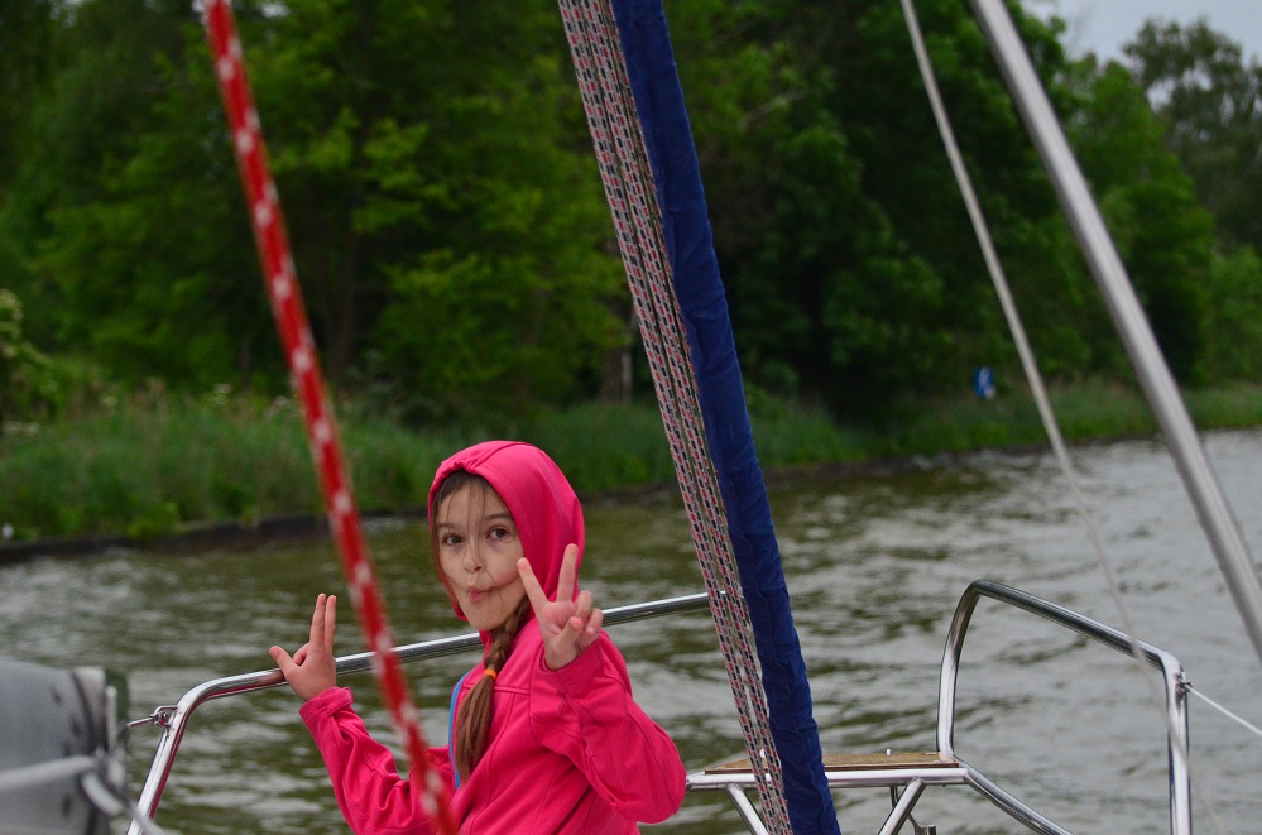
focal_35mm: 105
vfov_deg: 13.0
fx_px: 3672
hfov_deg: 19.5
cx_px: 631
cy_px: 418
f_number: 4.5
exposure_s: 1/4000
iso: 1250
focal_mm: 70
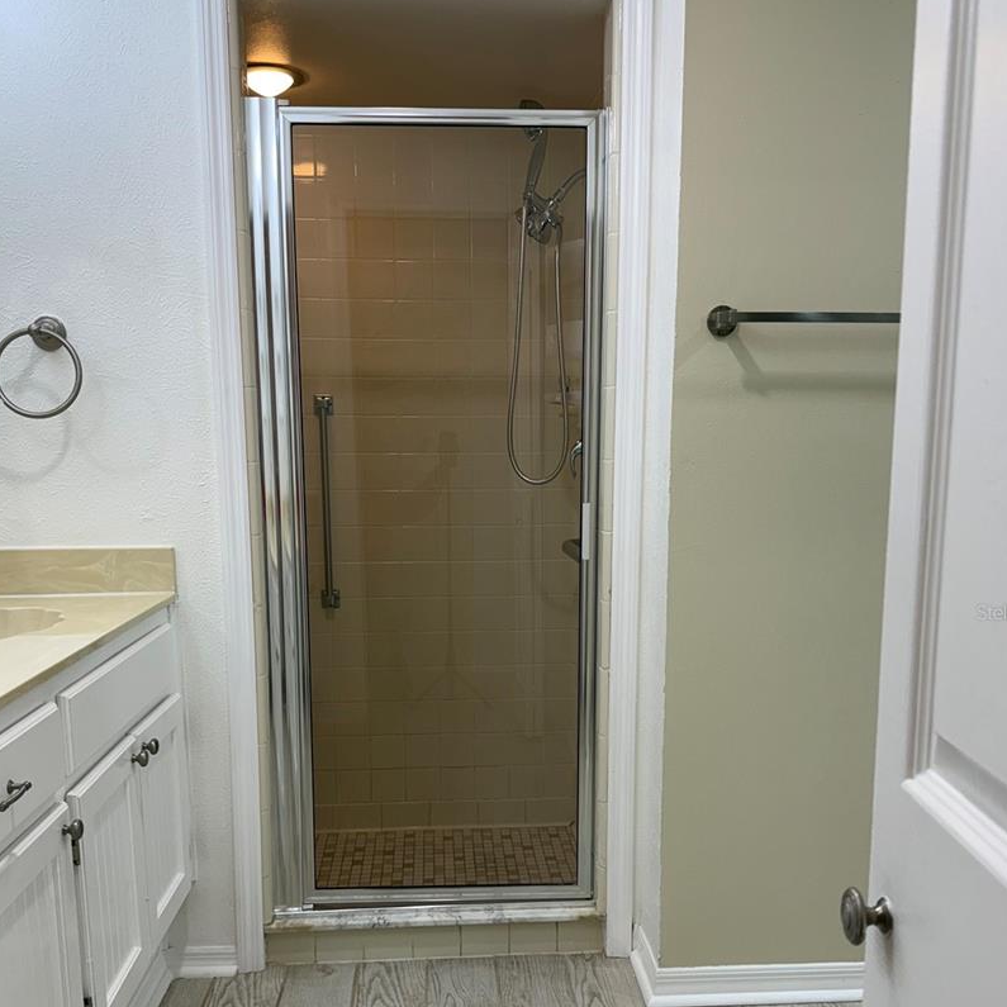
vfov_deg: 50.7
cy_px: 612
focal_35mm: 32
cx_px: 497
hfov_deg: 51.1
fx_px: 1053
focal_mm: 6.76
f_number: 1.78
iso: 50
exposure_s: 1/121
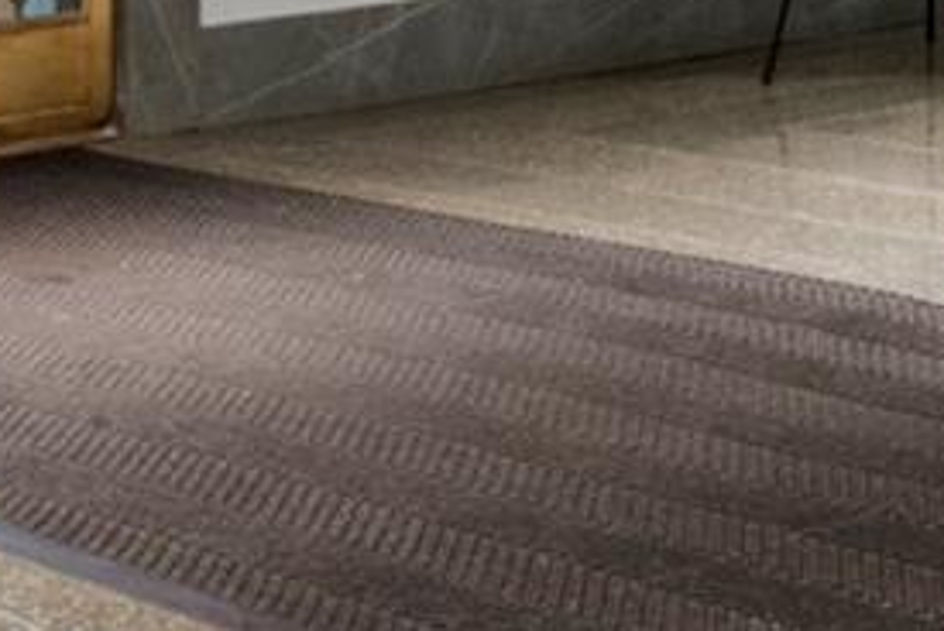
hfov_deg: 16.5
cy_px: -425
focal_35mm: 119
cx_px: 1105
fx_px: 3124
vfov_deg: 10.9
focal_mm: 16
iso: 500
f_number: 22
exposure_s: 5
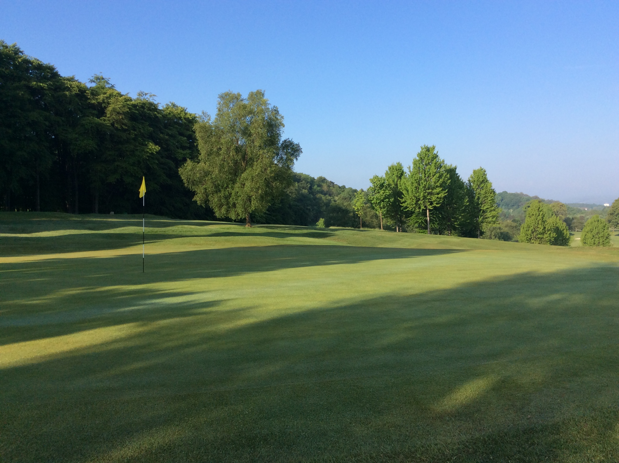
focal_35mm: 32
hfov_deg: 56.9
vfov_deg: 44.1
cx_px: 310
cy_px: 232
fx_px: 571
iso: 32
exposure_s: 1/880
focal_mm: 3.3
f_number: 2.4
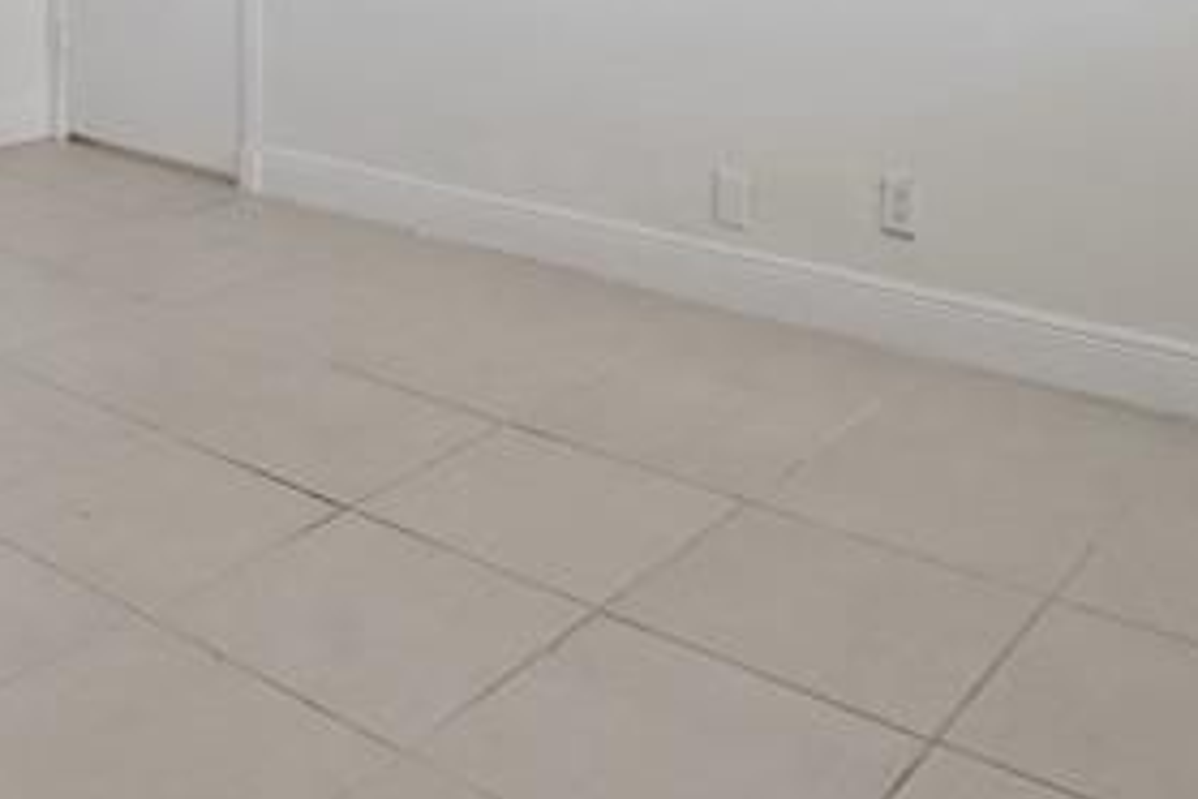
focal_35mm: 43
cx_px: 125
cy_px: -251
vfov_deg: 26.3
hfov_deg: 41.9
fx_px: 1431
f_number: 8
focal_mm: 10
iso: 800
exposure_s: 1/15
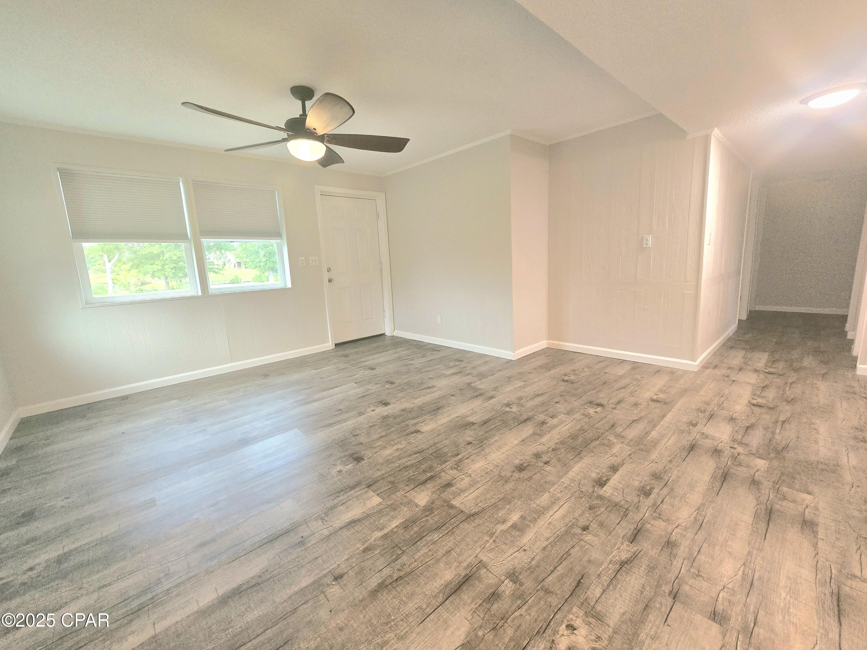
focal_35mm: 13
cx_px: 434
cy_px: 325
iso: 400
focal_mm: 2.2
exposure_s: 1/60.2
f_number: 2.2
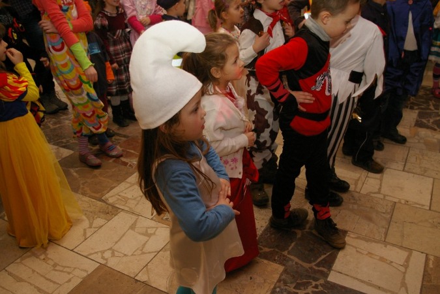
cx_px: 220
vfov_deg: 41.7
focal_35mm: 32
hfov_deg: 59.5
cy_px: 147
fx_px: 385
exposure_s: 1/30
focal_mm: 21
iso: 800
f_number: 5.6
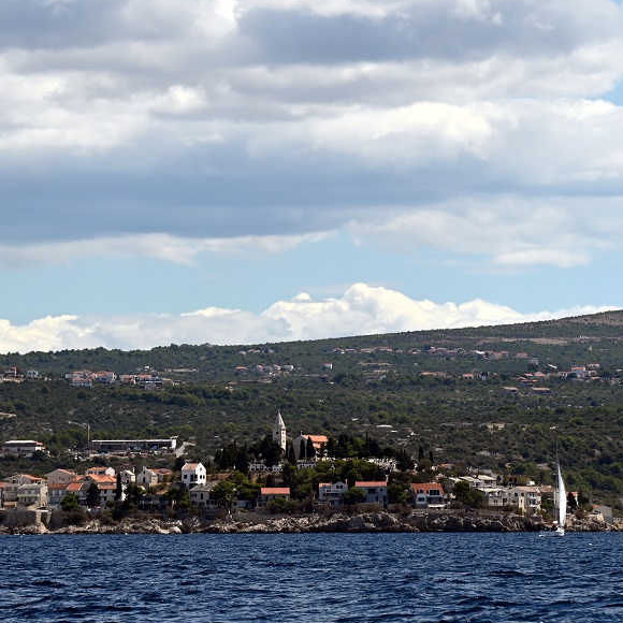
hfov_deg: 6.3
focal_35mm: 276
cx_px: 363
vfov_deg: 6.3
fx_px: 5620
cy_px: 184
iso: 100
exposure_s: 1/1250
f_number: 6.3
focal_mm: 145
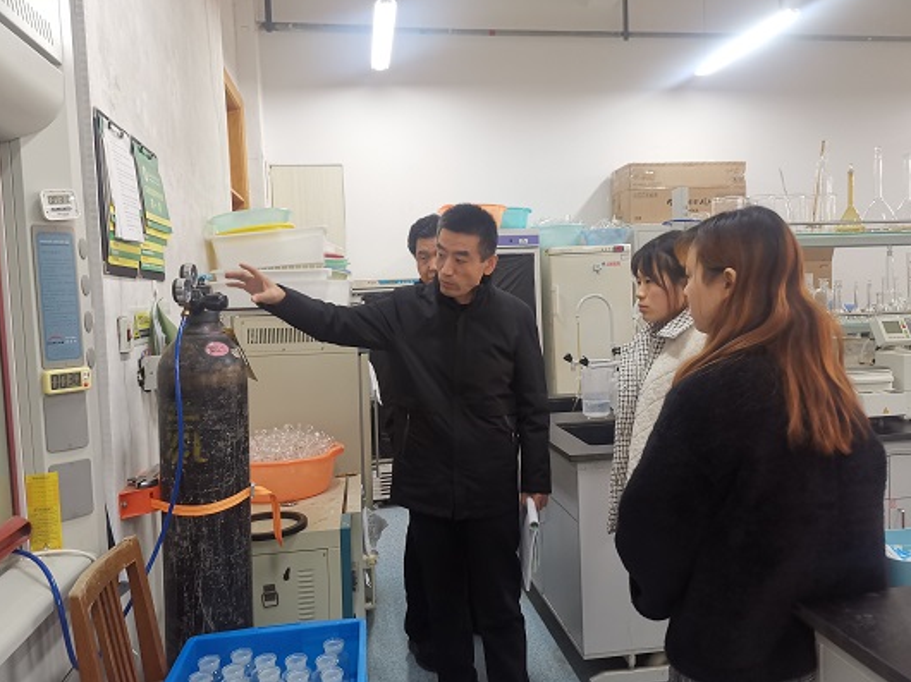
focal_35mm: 28
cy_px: 335
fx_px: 737
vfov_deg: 49.7
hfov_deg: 63.5
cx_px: 466
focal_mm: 4.75
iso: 200
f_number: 1.8
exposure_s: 1/100
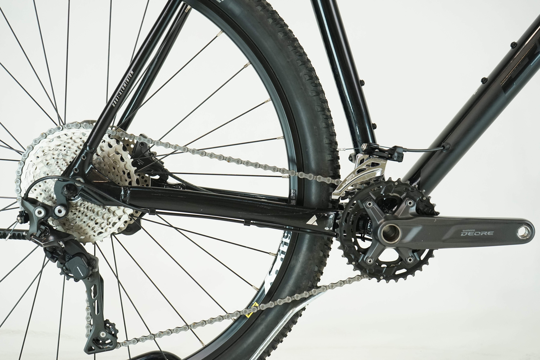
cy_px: 180
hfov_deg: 41.1
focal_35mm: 48
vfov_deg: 28.1
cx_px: 270
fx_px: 720
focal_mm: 48
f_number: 5.6
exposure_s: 1/200
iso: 1600
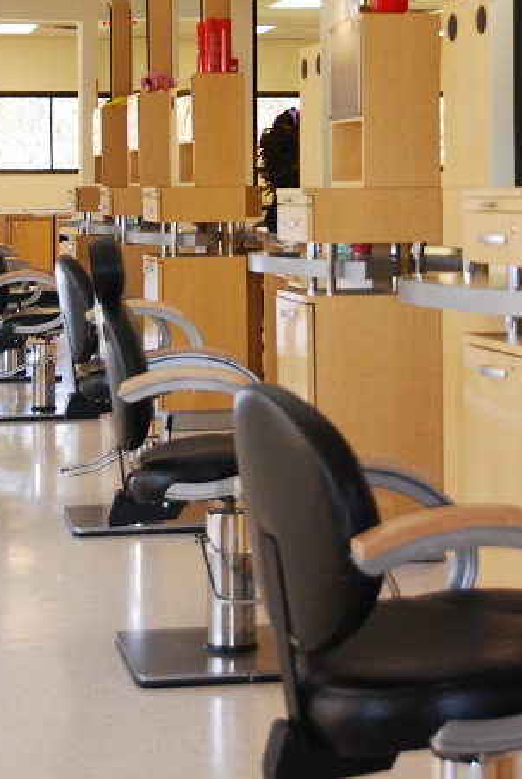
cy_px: 196
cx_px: 267
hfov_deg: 13.9
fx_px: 2145
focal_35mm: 99
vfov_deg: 20.4
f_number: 4.5
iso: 1000
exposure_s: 1/125
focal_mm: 40
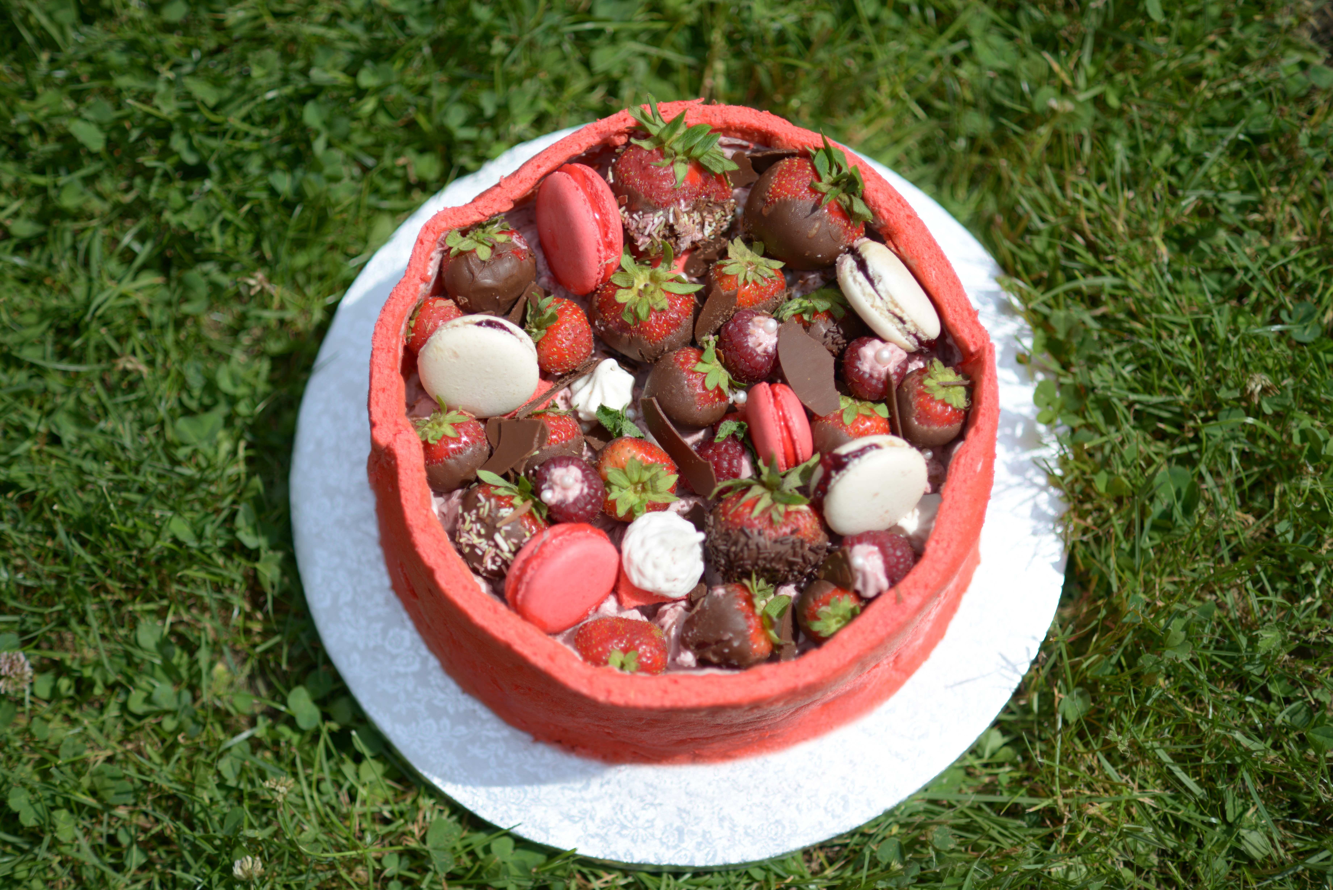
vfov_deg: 16.1
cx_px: 666
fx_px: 3148
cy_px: 445
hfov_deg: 23.9
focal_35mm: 85
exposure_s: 1/5000
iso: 100
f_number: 2
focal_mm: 85
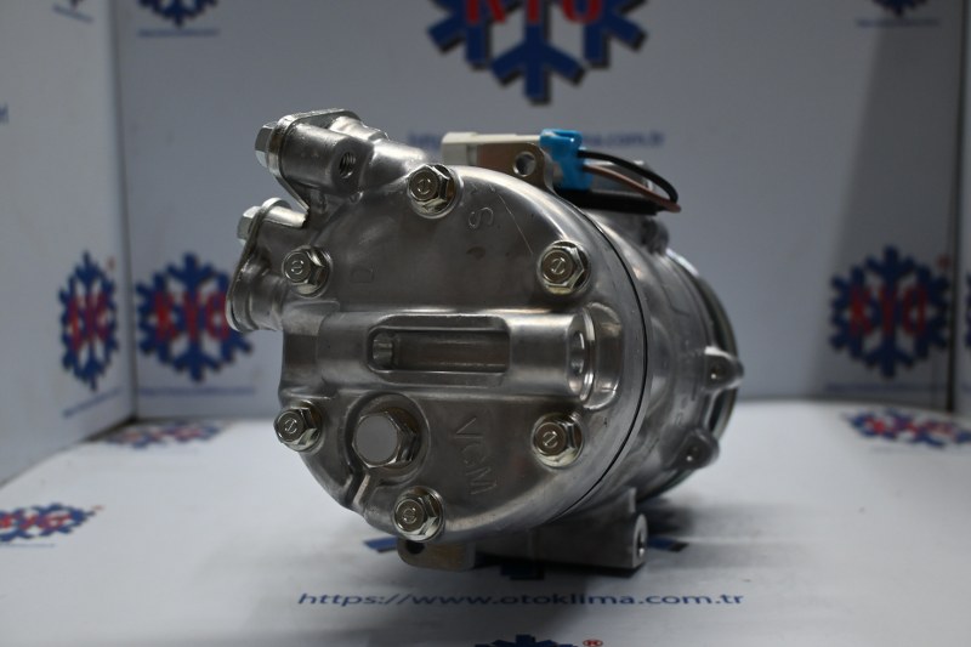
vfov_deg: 35.5
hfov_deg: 51.3
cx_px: 486
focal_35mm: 38
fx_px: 1011
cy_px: 324
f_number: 4.2
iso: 720
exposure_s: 1/125
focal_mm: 25
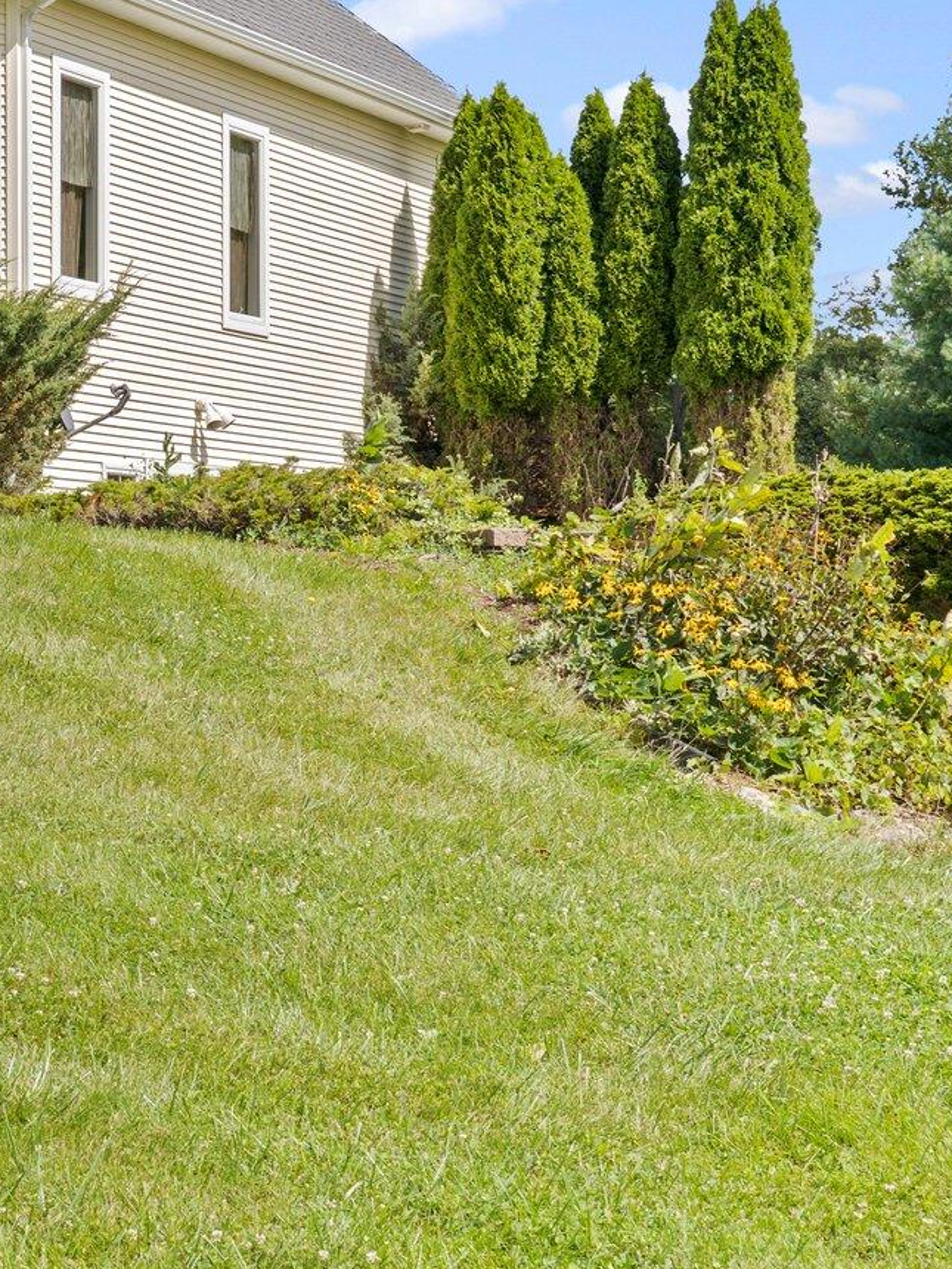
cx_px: -351
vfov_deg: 27.2
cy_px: 392
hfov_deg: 18.9
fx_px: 2603
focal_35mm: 71
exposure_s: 1/100
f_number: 11
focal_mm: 31
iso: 64
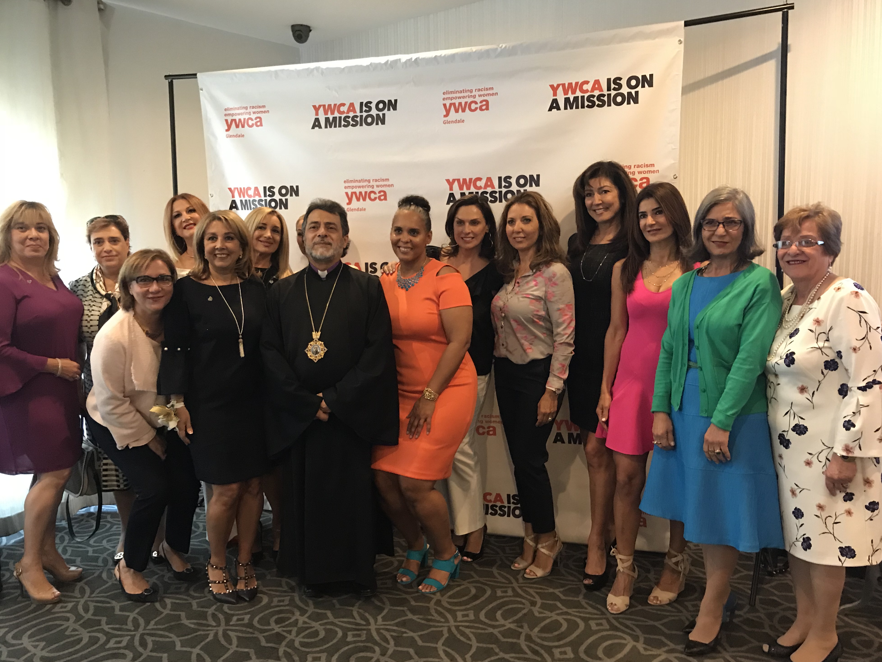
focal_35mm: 29
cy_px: 338
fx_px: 739
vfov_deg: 48.2
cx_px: 455
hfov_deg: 61.6
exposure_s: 1/11
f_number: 1.8
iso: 100
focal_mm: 3.99
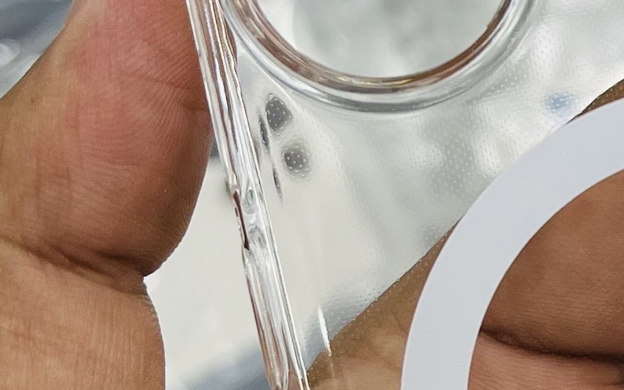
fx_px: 2074
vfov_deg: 10.7
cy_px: 236
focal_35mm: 122
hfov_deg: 16.0
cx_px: 873
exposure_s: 1/208
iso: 40
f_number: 1.6
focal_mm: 5.1
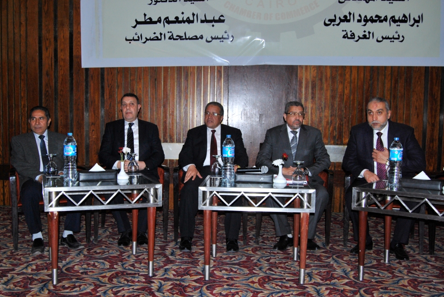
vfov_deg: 36.0
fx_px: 457
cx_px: 218
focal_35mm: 37
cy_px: 145
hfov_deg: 51.8
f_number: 5.6
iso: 200
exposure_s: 1/100
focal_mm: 24
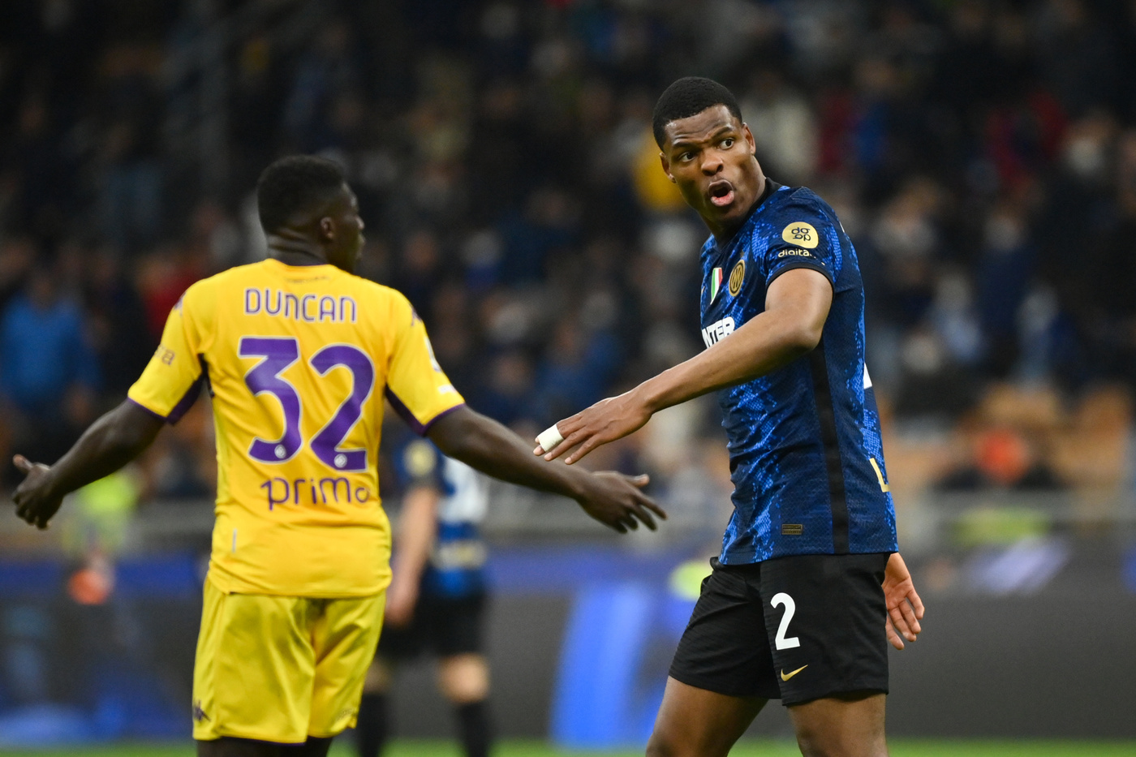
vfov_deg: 3.8
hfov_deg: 5.7
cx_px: 568
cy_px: 378
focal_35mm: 360
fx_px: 11358
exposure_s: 1/2000
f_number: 4
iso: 2500
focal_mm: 360
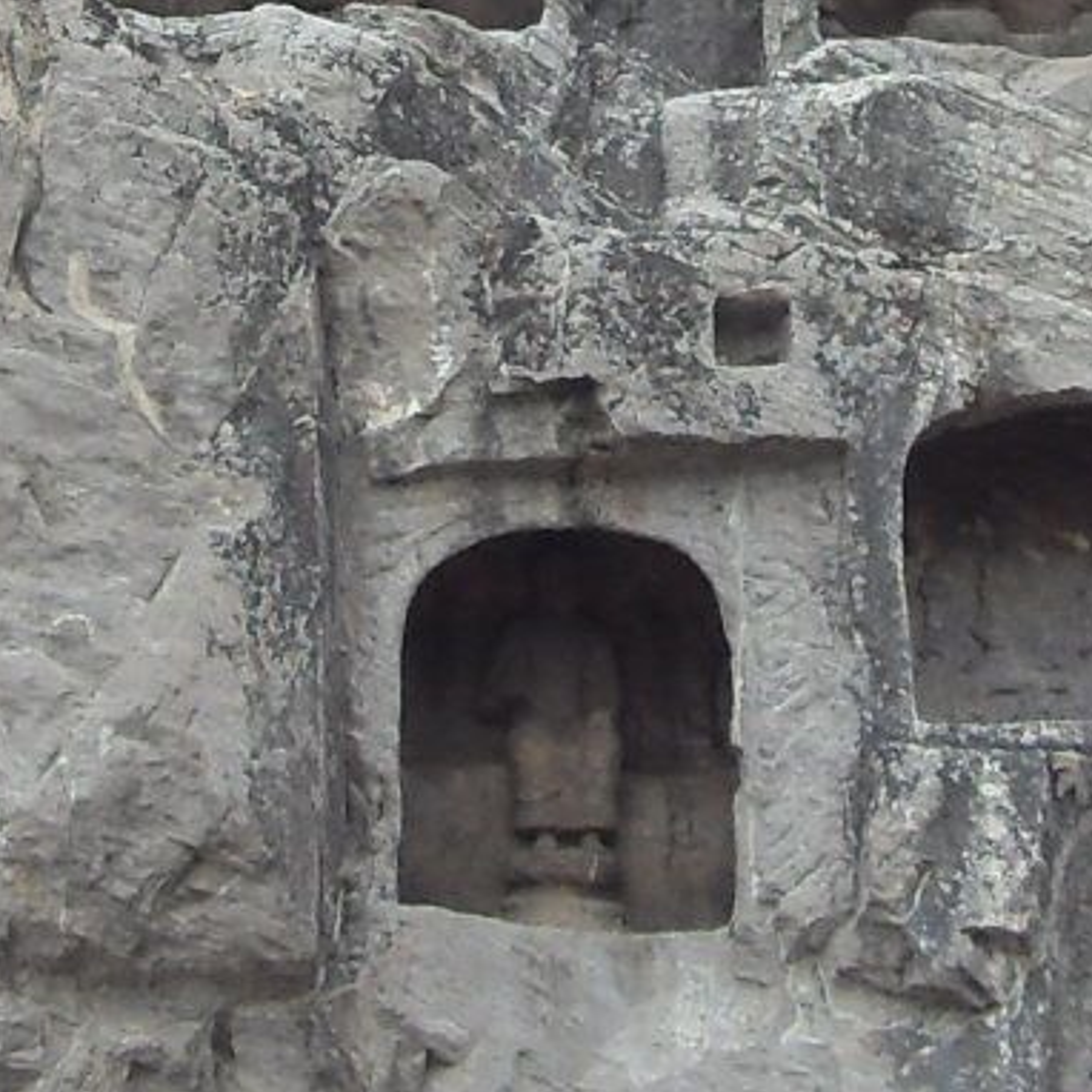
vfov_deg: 9.4
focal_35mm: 185
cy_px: -140
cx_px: 57
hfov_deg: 9.4
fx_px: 6603
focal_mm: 6.6
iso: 100
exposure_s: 1/90
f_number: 3.5
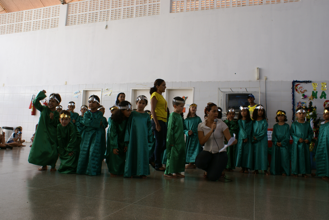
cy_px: 110
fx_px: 274
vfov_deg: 43.7
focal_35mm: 30
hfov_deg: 61.9
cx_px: 164
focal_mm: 20
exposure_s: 1/60
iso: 100
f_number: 8
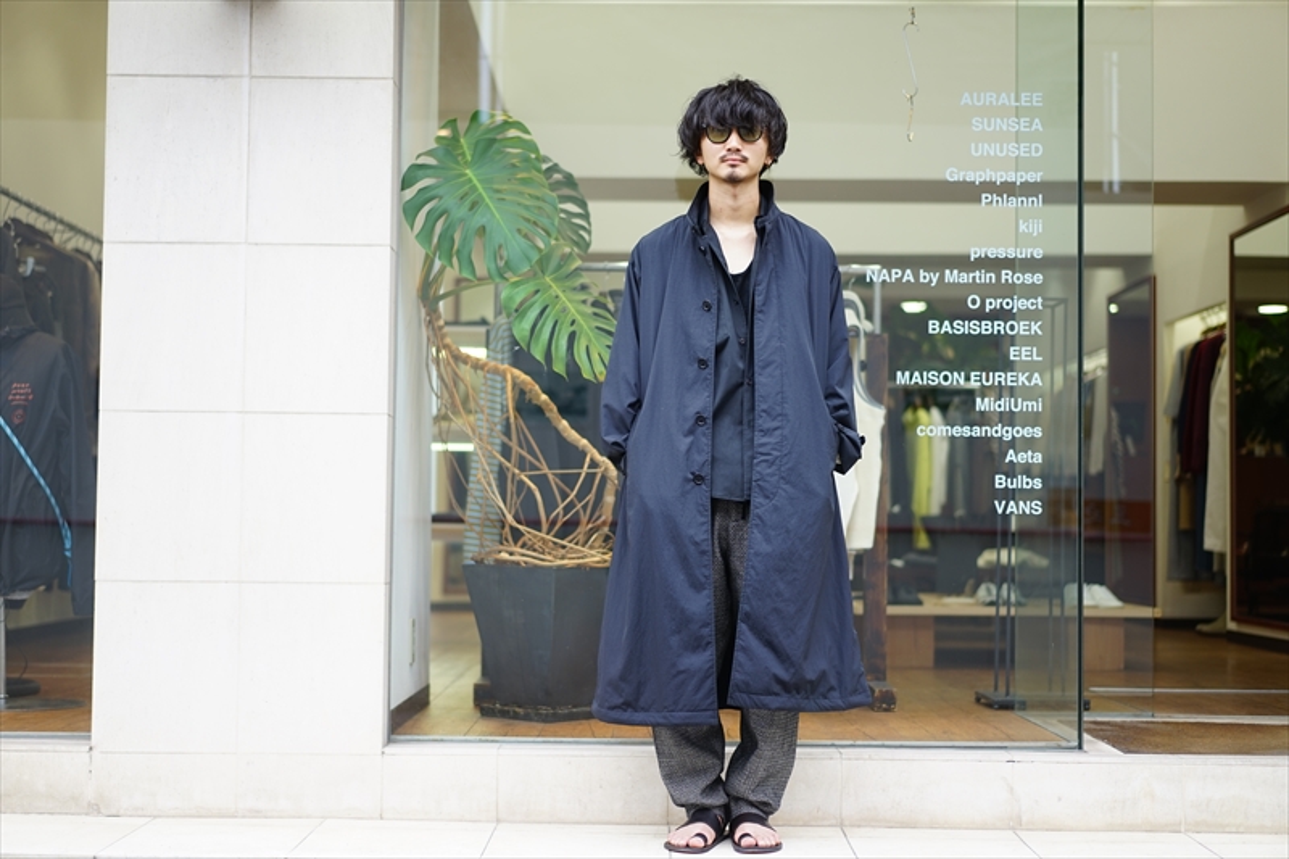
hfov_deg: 36.3
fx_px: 1969
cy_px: 430
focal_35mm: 55
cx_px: 644
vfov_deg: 24.6
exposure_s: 1/100
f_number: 1.8
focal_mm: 55
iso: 100
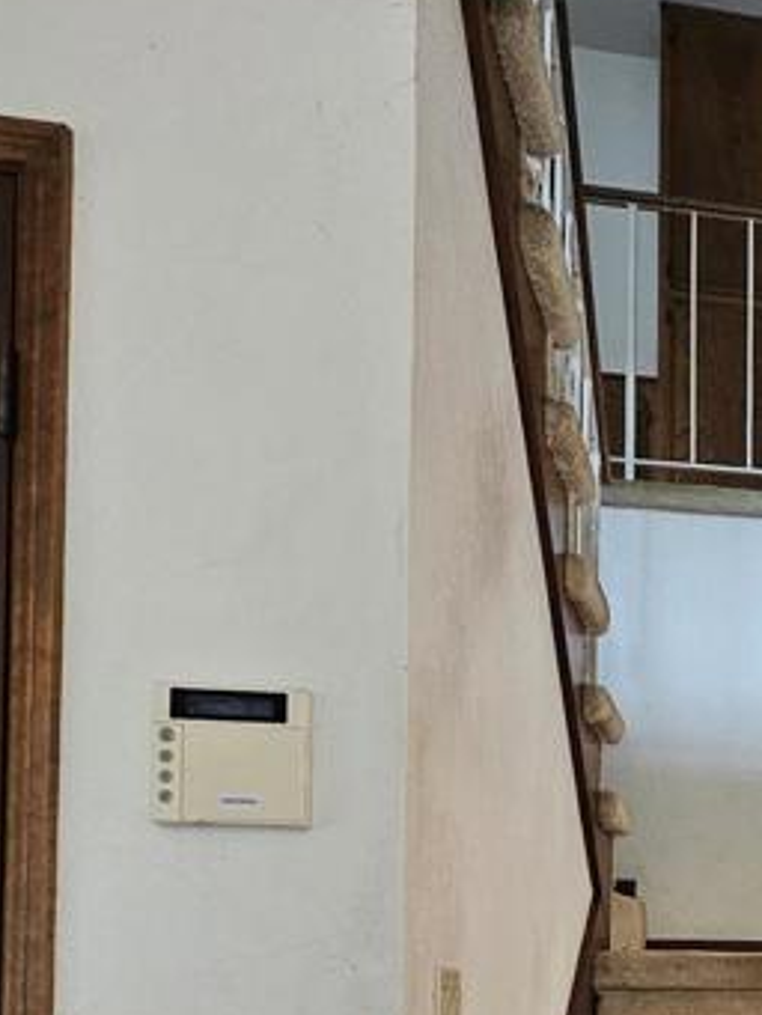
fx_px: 1144
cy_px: 911
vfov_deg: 43.7
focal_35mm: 39
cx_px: 1075
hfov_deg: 27.9
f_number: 2.2
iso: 200
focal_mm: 2.2
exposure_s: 1/60
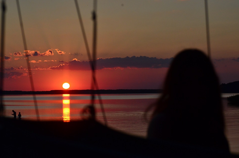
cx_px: 119
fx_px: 728
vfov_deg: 12.4
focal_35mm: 110
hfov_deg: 18.6
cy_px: 80
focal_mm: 70
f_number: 5
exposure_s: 1/8000
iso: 1000
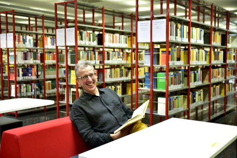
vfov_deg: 30.5
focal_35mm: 44
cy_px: 79
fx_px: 290
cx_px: 118
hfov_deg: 44.5
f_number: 2.8
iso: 500
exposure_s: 1/80
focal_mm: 44
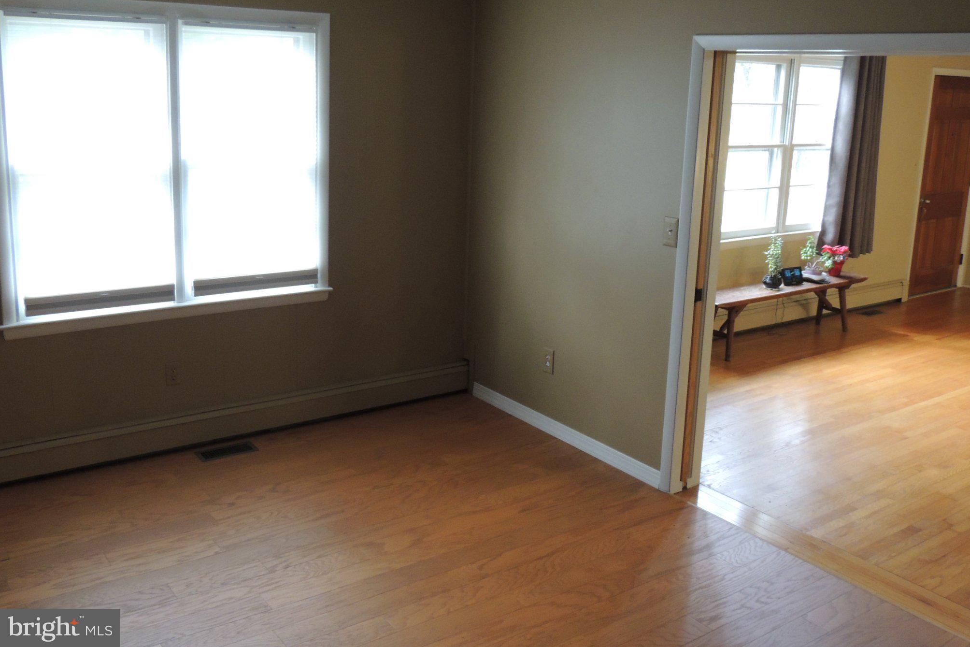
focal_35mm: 35
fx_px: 943
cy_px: 277
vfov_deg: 37.8
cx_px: 494
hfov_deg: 54.4
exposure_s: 1/30
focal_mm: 5.8
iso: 400
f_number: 3.2
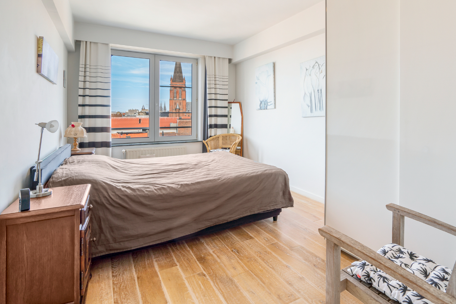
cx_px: 258
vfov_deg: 61.3
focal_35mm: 20
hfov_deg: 83.5
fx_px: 253
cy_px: 118
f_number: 10
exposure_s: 1/30
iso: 100
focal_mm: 16
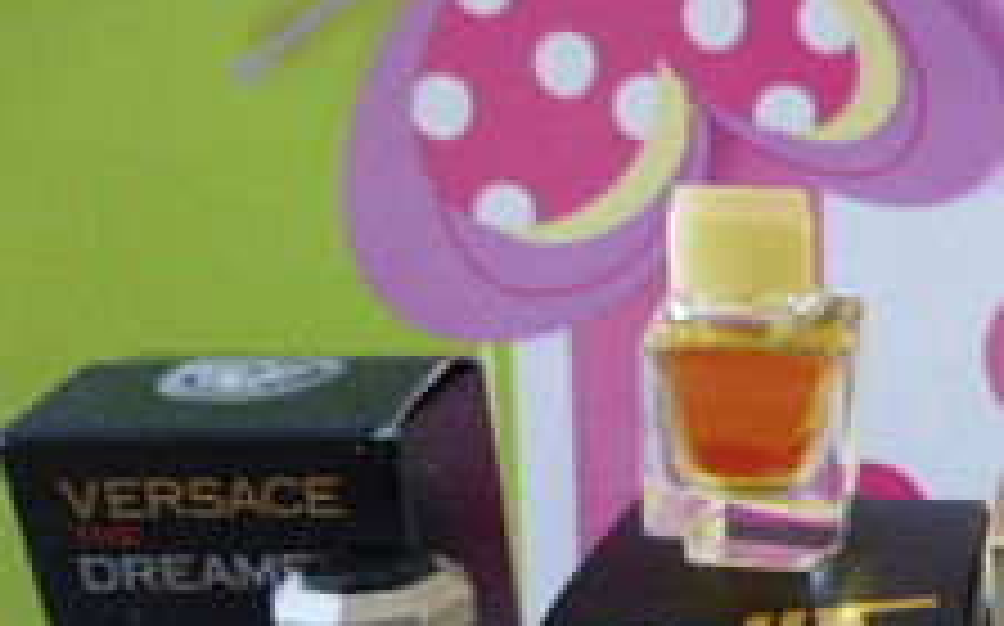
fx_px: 1558
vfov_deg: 21.0
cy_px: 770
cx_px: 1076
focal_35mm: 57
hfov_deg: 32.0
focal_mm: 4.5
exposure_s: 1/25
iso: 400
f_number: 3.1
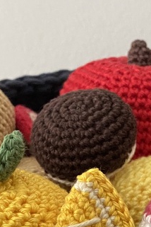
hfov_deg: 15.1
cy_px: 210
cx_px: 118
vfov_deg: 22.0
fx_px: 566
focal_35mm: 90
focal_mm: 4.25
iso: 640
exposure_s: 1/34
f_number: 1.8
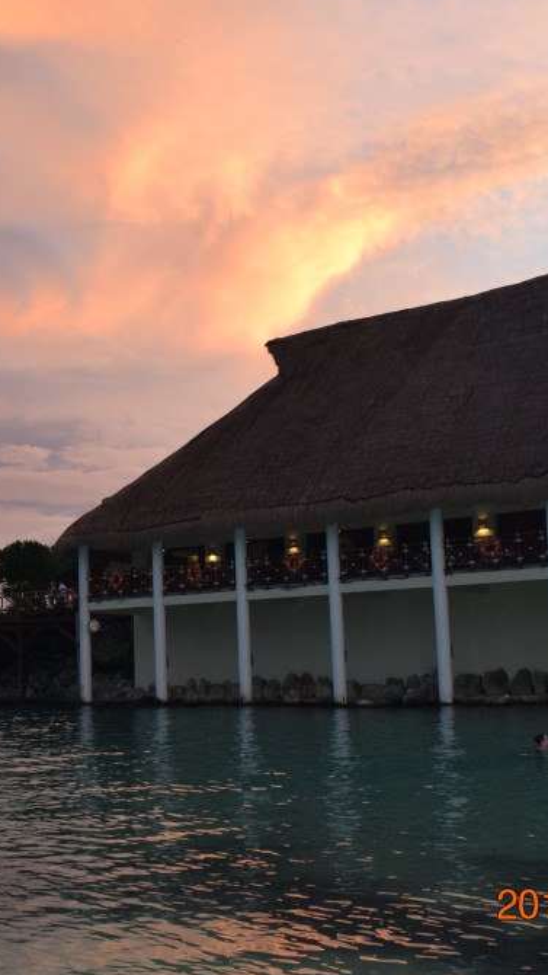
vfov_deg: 42.9
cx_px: 106
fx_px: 1240
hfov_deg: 24.5
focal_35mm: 48
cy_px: 483
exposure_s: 1/100
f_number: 5
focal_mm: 20
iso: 800
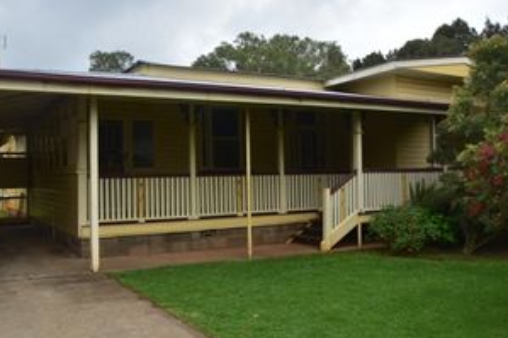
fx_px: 465
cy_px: 155
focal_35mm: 33
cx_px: 195
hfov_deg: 56.7
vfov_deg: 39.9
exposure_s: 1/400
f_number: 11
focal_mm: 14
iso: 400
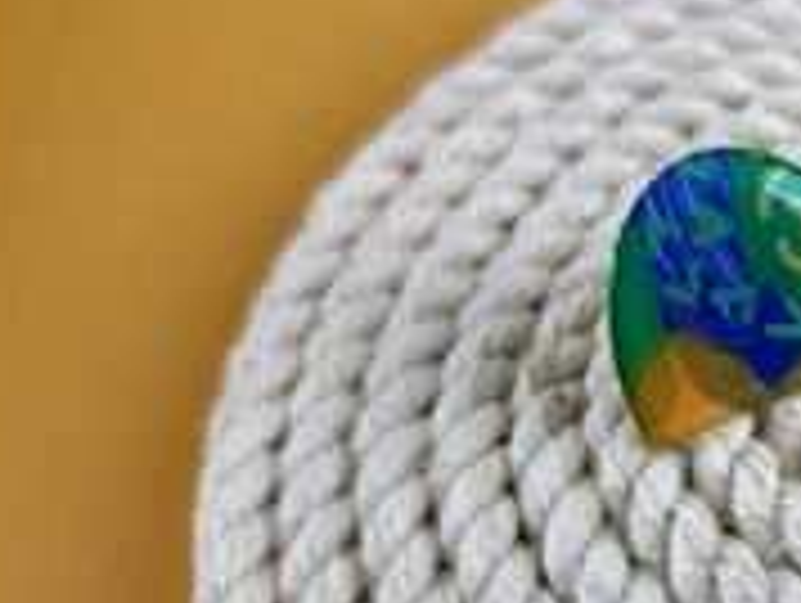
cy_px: 306
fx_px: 1298
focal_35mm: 56
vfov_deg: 26.2
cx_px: 873
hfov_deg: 30.8
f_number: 1.8
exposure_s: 1/40
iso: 200
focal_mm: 6.7
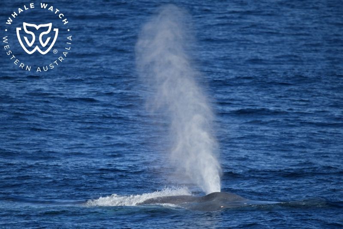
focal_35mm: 600
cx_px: 172
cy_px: 114
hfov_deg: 3.4
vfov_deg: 2.3
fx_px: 5715
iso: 1000
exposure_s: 1/8000
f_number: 6.3
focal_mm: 600
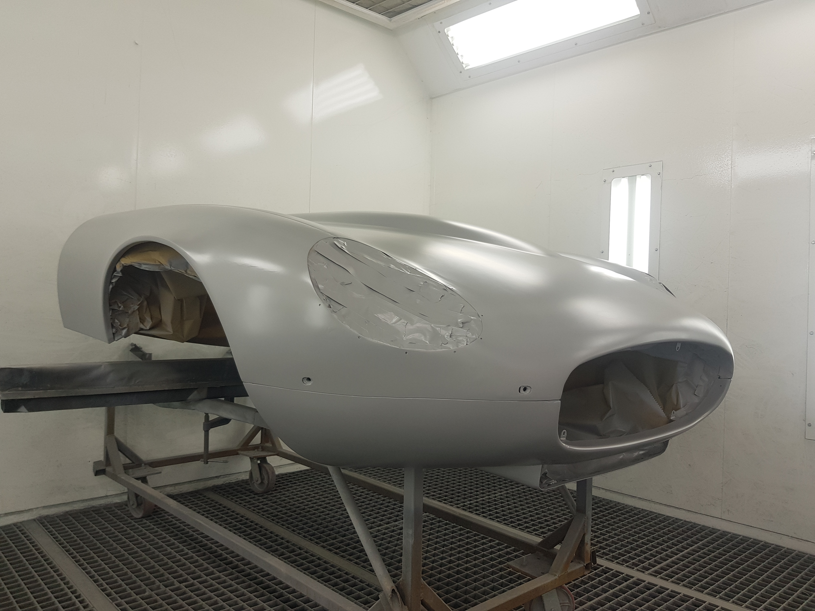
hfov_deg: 67.3
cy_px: 306
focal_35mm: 26
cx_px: 408
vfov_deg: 53.1
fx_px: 612
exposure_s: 1/110
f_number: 1.7
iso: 40
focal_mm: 4.2
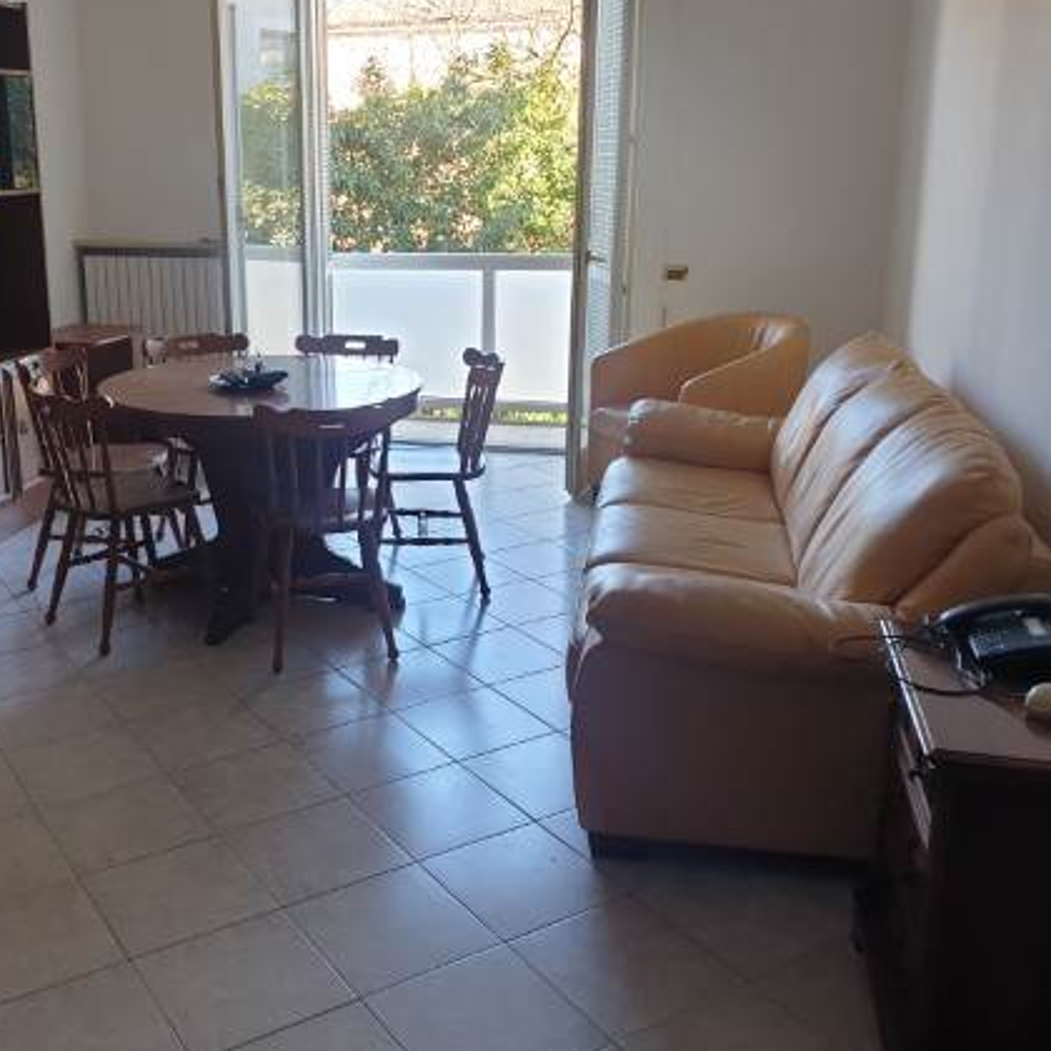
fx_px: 1202
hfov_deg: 46.6
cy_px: 468
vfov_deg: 47.1
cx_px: 368
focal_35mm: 35
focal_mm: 4.3
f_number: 2.4
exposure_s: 1/35
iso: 64
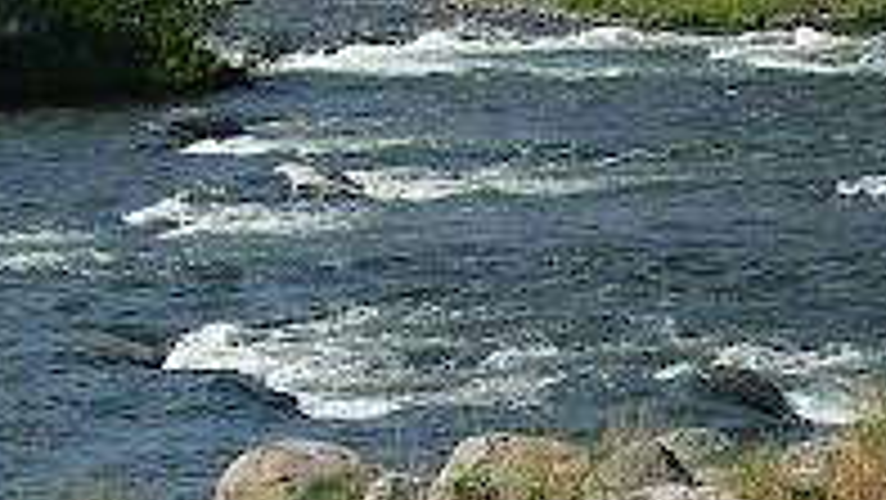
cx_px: 796
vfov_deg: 9.6
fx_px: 2961
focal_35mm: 126
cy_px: 360
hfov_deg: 16.8
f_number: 4.9
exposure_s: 1/384
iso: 79
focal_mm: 6.3
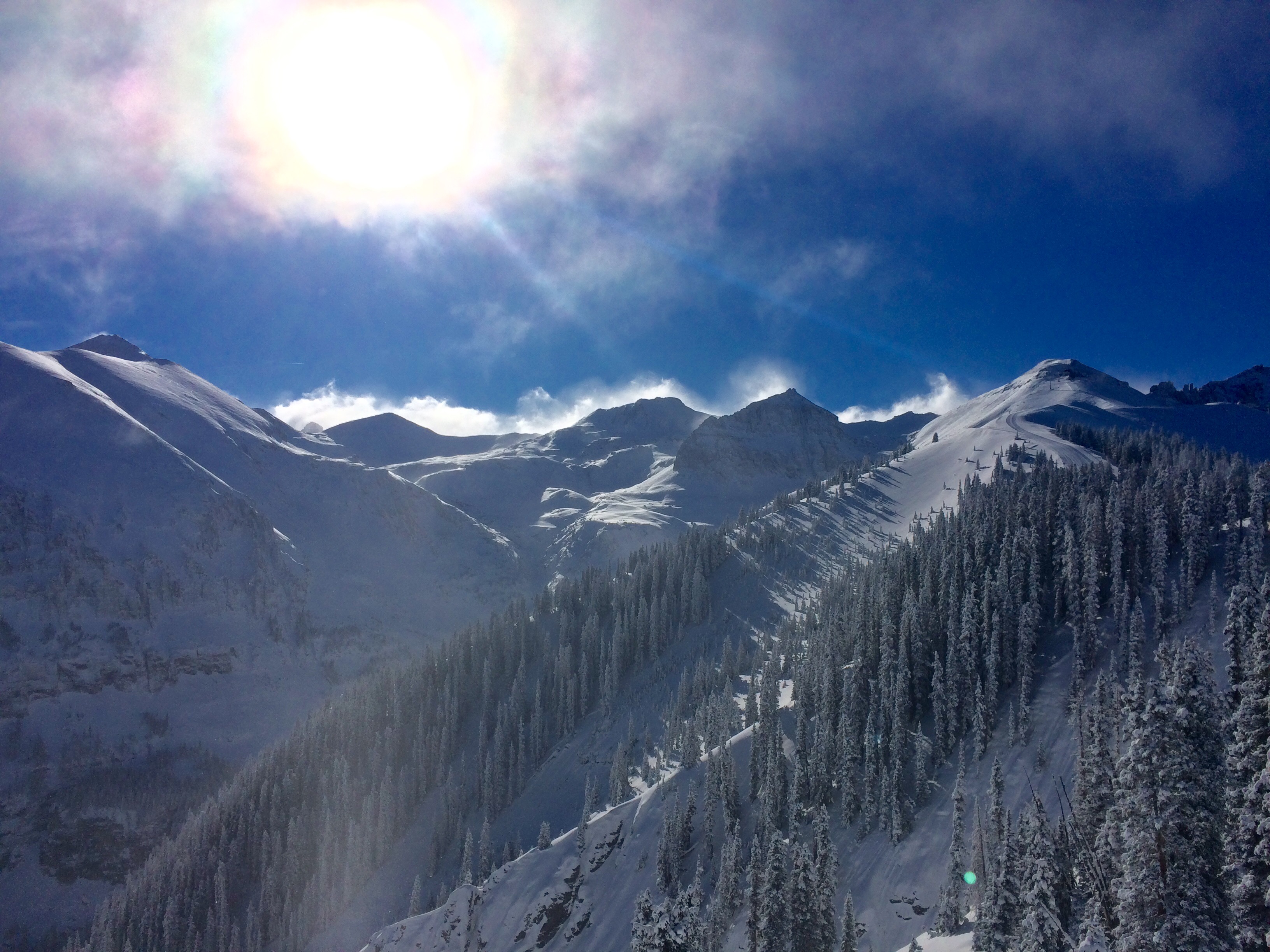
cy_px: 476
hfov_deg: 61.7
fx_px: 1064
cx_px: 635
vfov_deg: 48.2
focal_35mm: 29
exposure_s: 1/13699
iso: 40
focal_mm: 4.15
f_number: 2.2
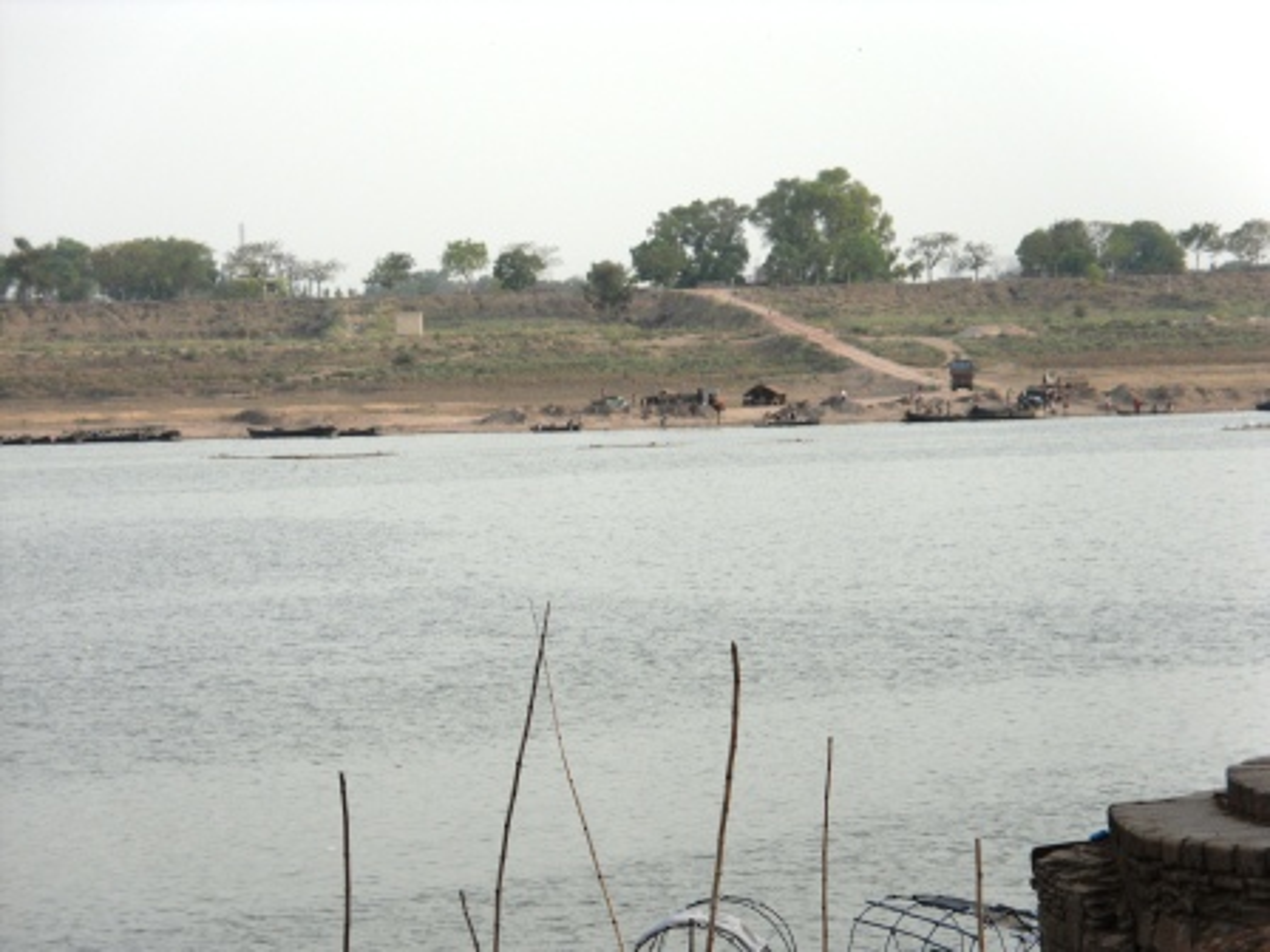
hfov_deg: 12.0
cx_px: 635
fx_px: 6054
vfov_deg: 9.0
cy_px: 476
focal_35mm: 165
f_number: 5.5
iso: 80
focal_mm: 29.43
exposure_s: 1/197
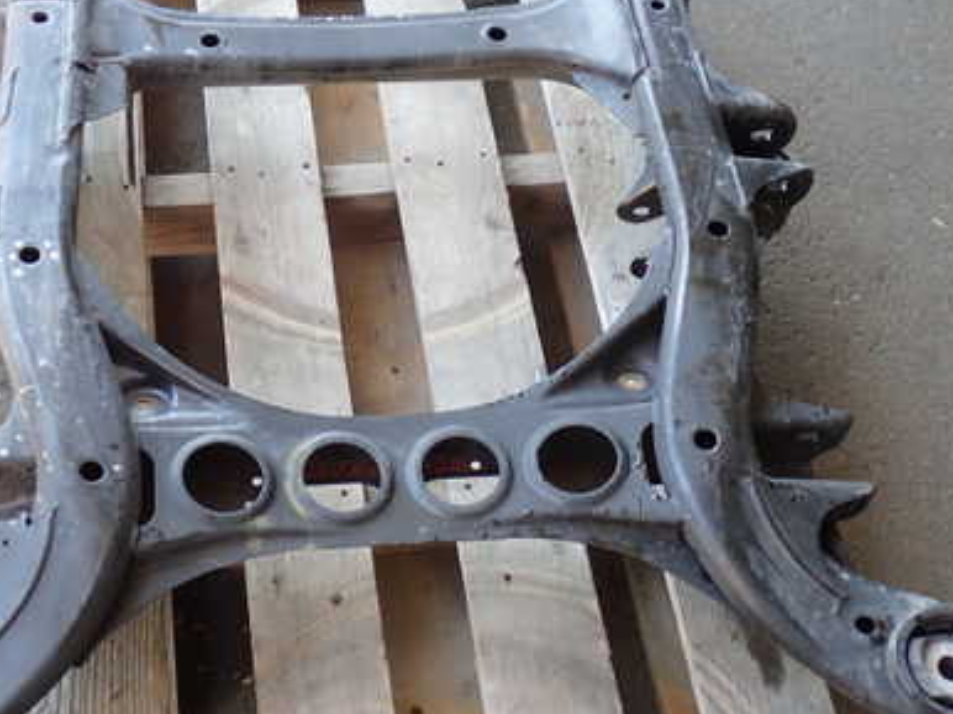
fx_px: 1541
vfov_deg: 26.1
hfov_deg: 34.3
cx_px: 405
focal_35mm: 56
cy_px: 366
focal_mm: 6.37
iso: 125
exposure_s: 1/80
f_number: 2.5
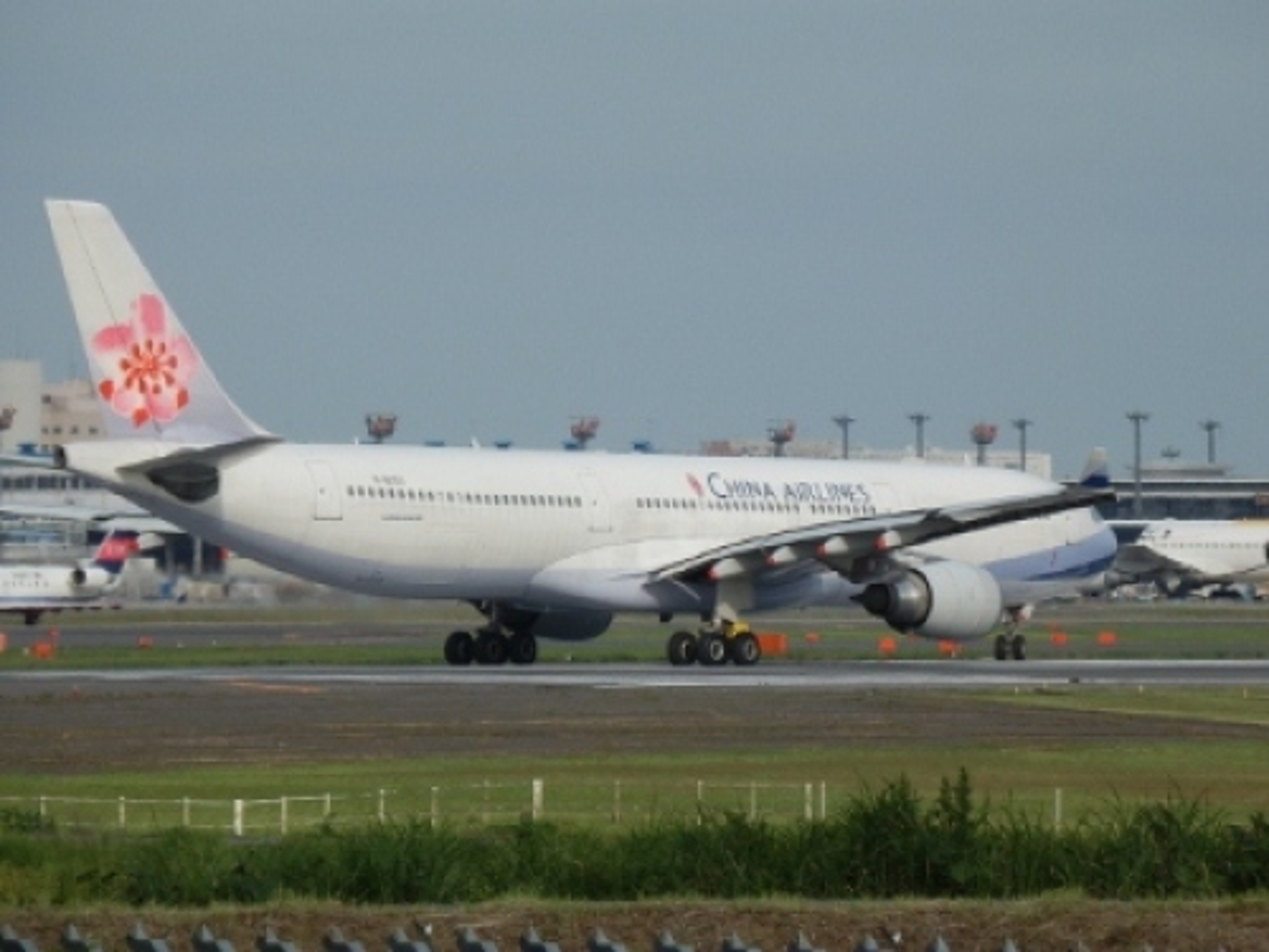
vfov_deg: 4.2
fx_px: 12977
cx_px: 634
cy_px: 476
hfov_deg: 5.6
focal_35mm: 354
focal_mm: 63.2
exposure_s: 1/500
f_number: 6.8
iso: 100
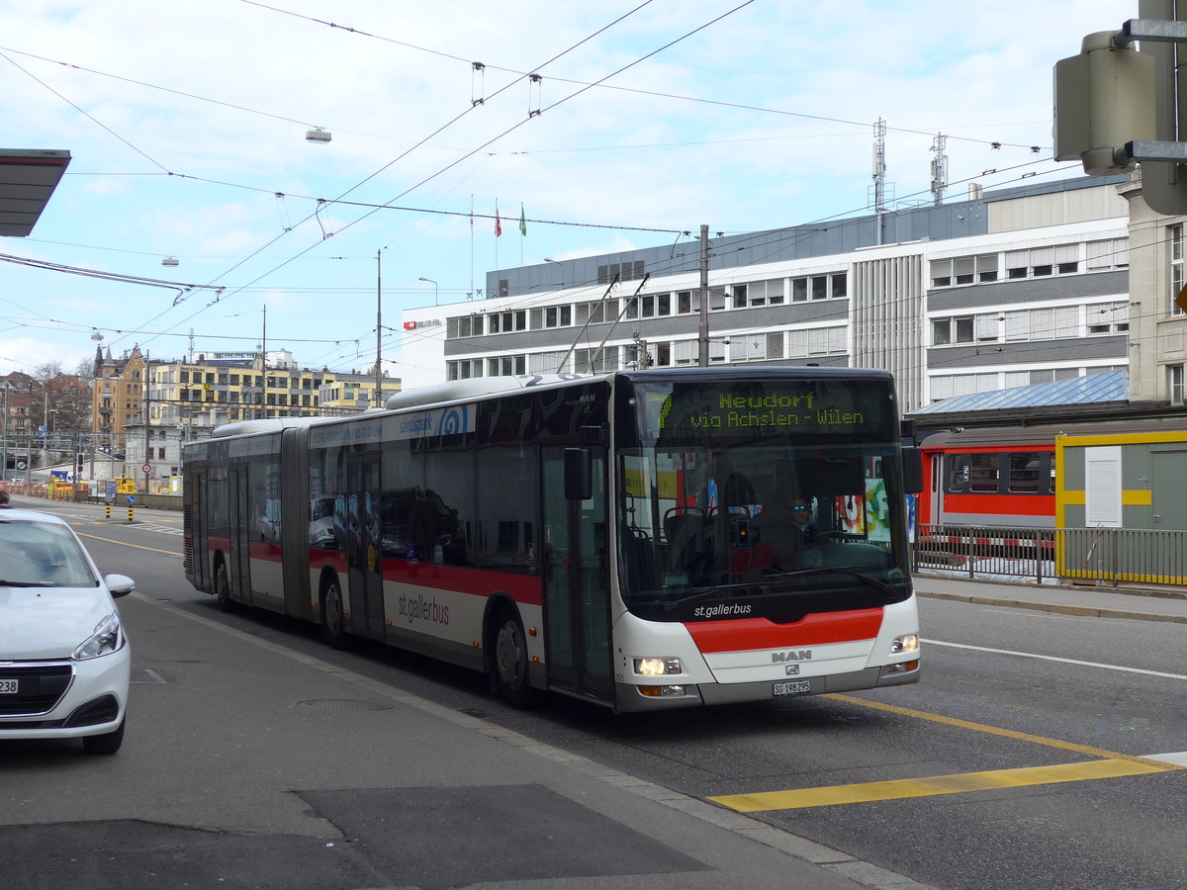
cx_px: 594
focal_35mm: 49
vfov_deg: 29.7
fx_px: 1680
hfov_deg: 38.9
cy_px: 445
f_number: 3.2
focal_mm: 10.1
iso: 80
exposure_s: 1/500
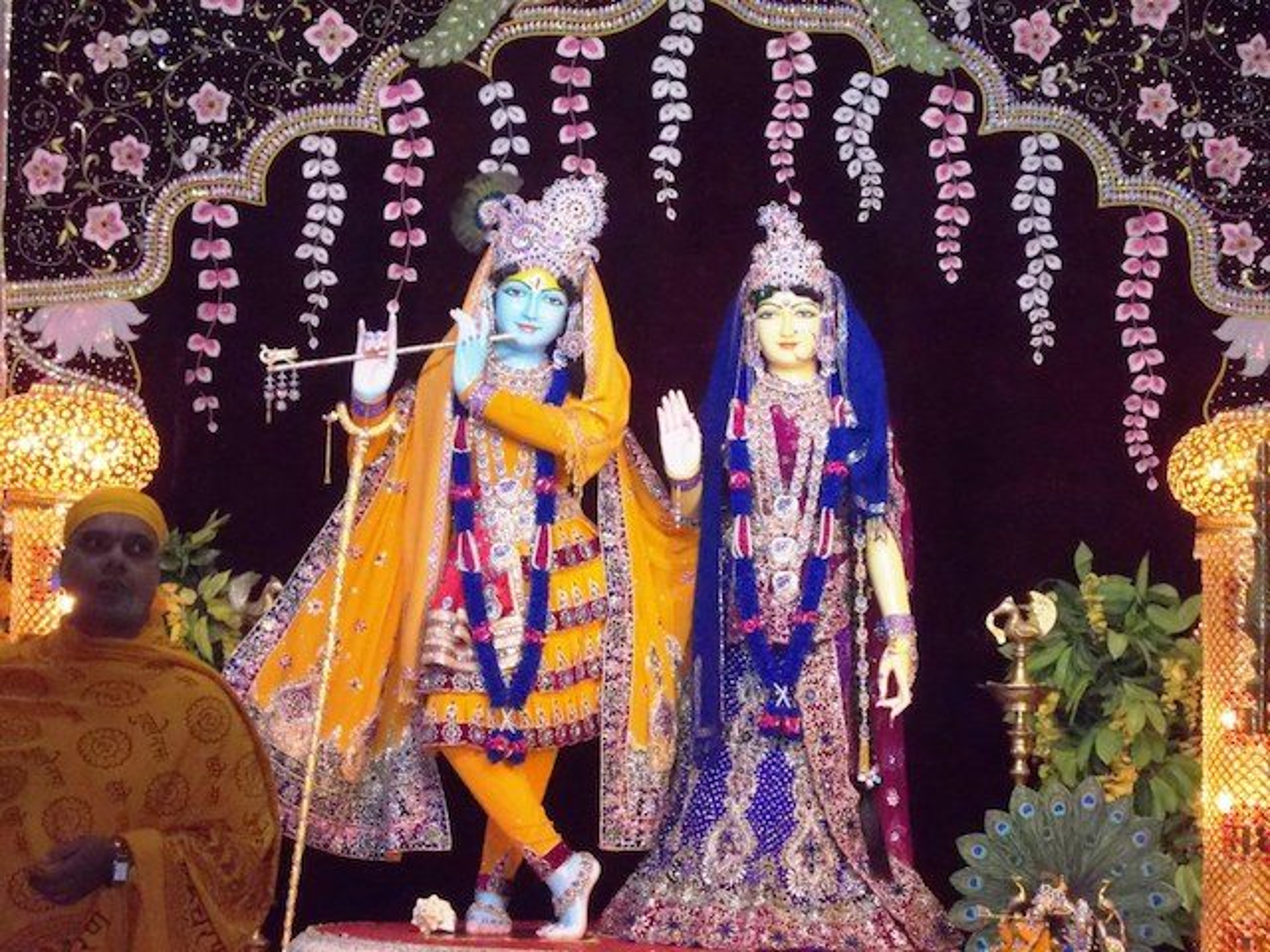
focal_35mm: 96
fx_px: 3522
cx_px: 635
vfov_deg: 15.4
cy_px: 476
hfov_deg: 20.4
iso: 400
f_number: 5.3
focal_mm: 13.6
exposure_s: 1/60
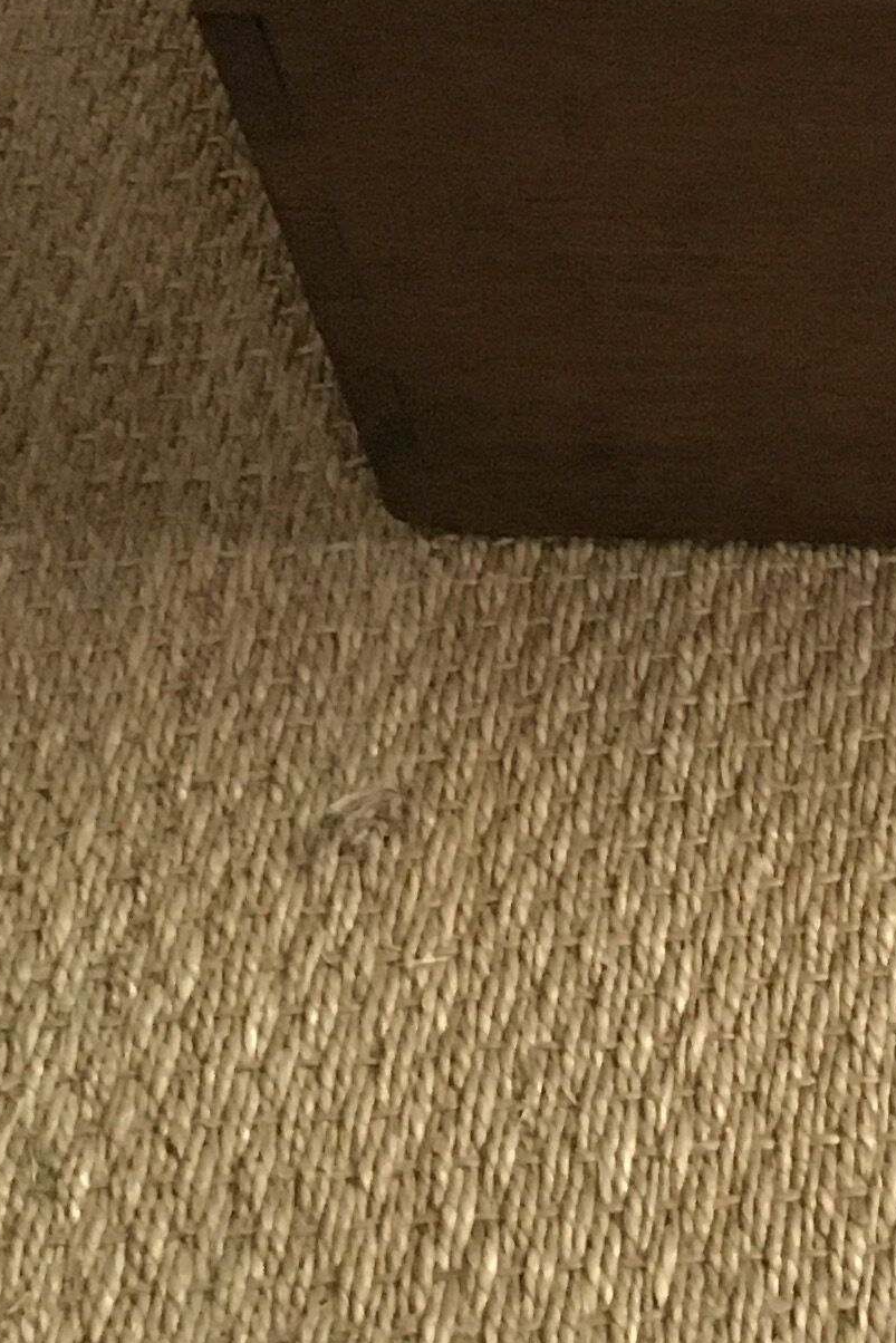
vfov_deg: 19.4
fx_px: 3769
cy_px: -136
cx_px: 1545
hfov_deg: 12.5
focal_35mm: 101
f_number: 2.2
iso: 640
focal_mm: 4.15
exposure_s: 1/17
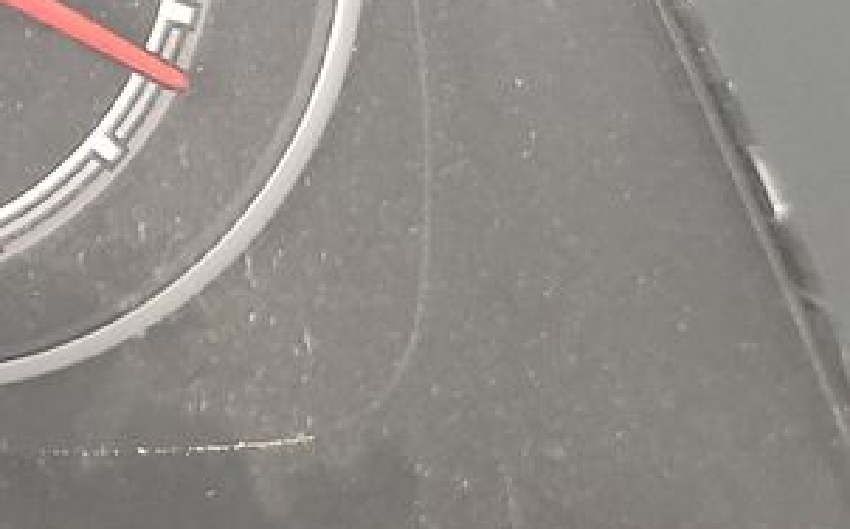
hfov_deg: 11.9
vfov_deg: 9.3
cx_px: -1306
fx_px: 3124
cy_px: -400
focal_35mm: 135
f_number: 1.8
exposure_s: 1/59
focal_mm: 6.7
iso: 264
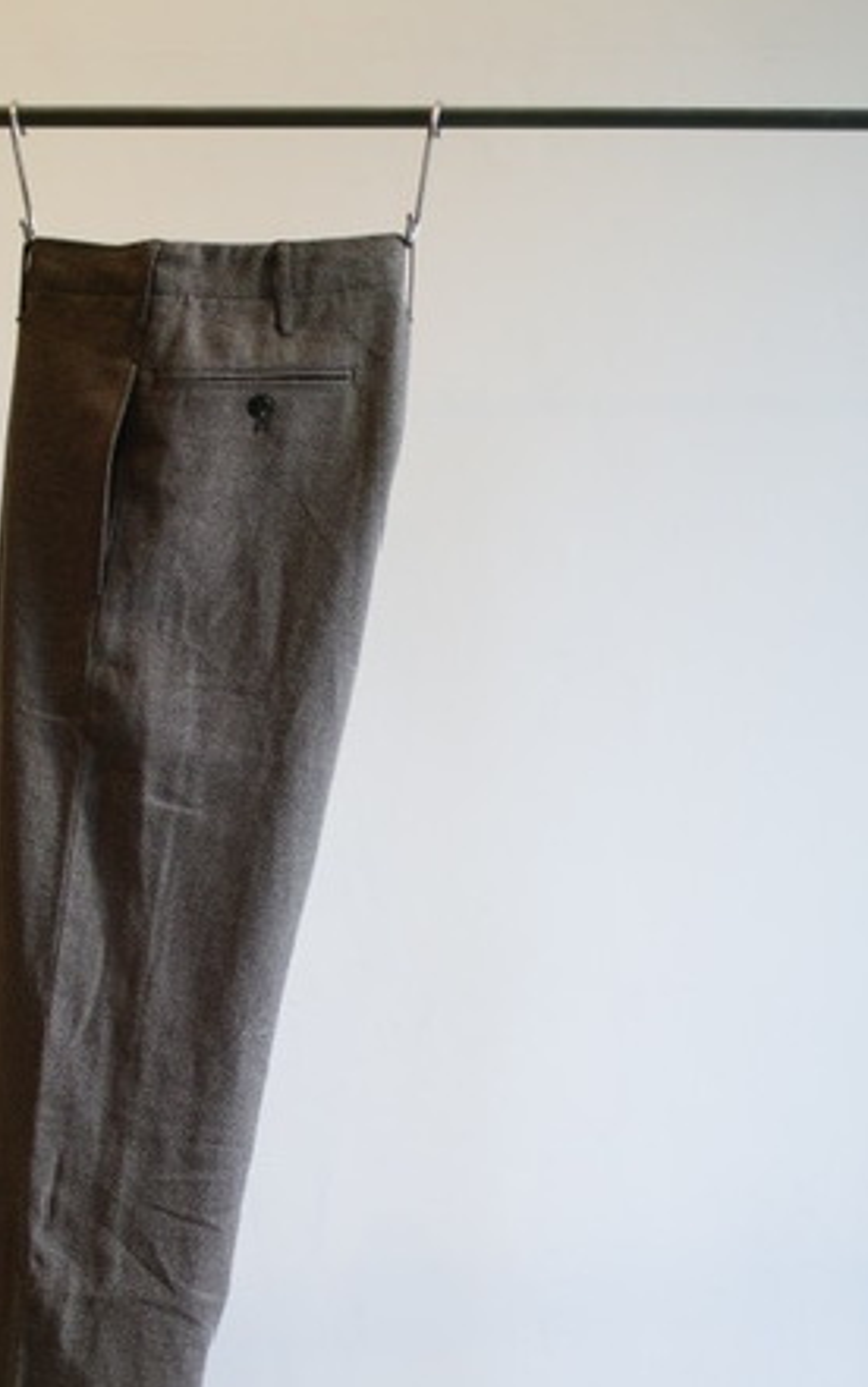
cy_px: 922
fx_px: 2571
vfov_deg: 30.0
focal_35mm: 68
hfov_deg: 19.0
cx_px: 203
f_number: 1.4
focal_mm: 35
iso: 100
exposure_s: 1/80
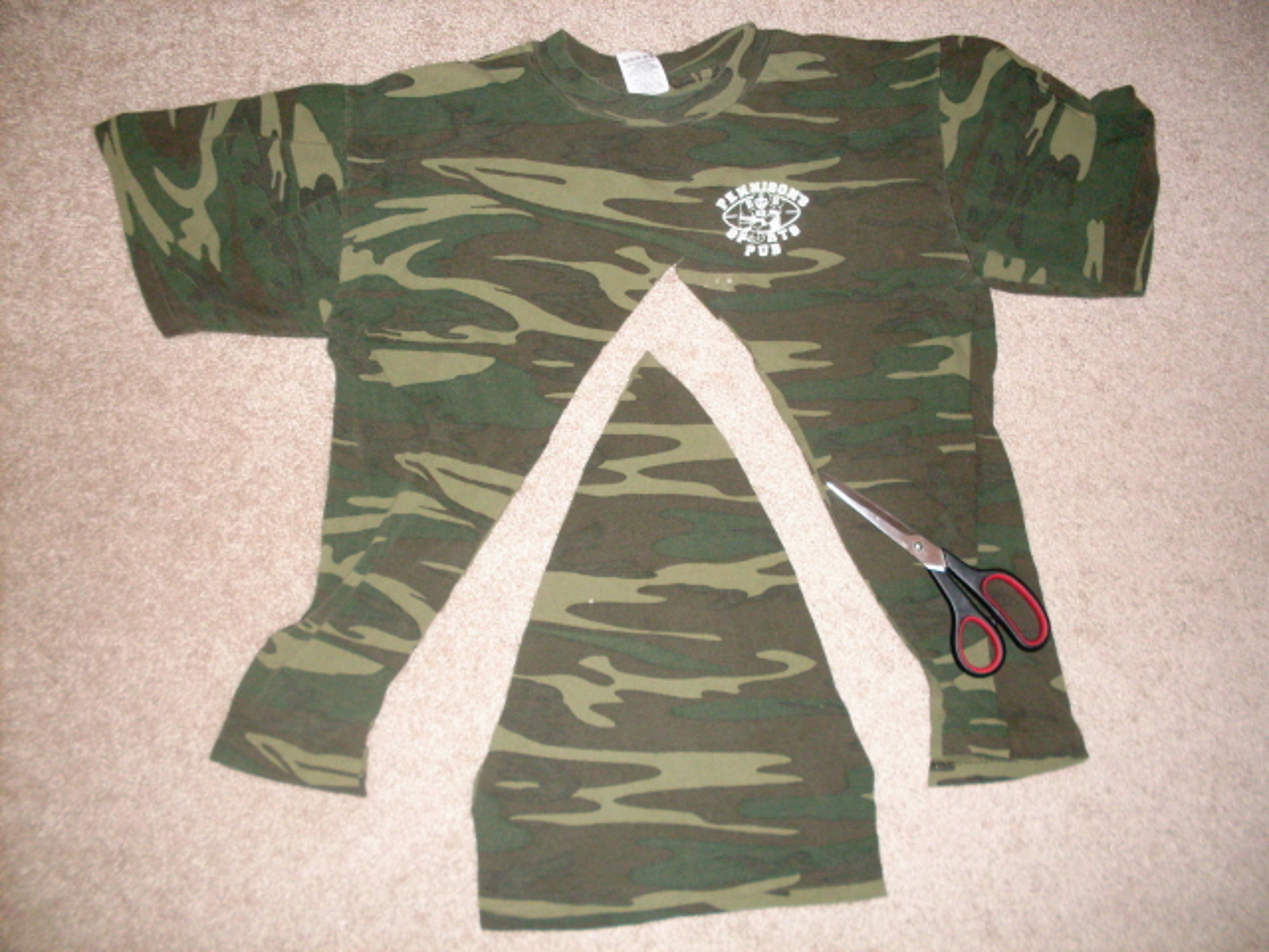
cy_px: 476
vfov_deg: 37.7
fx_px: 1393
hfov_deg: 49.0
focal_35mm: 38
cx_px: 634
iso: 100
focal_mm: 6.3
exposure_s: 1/45
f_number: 2.8
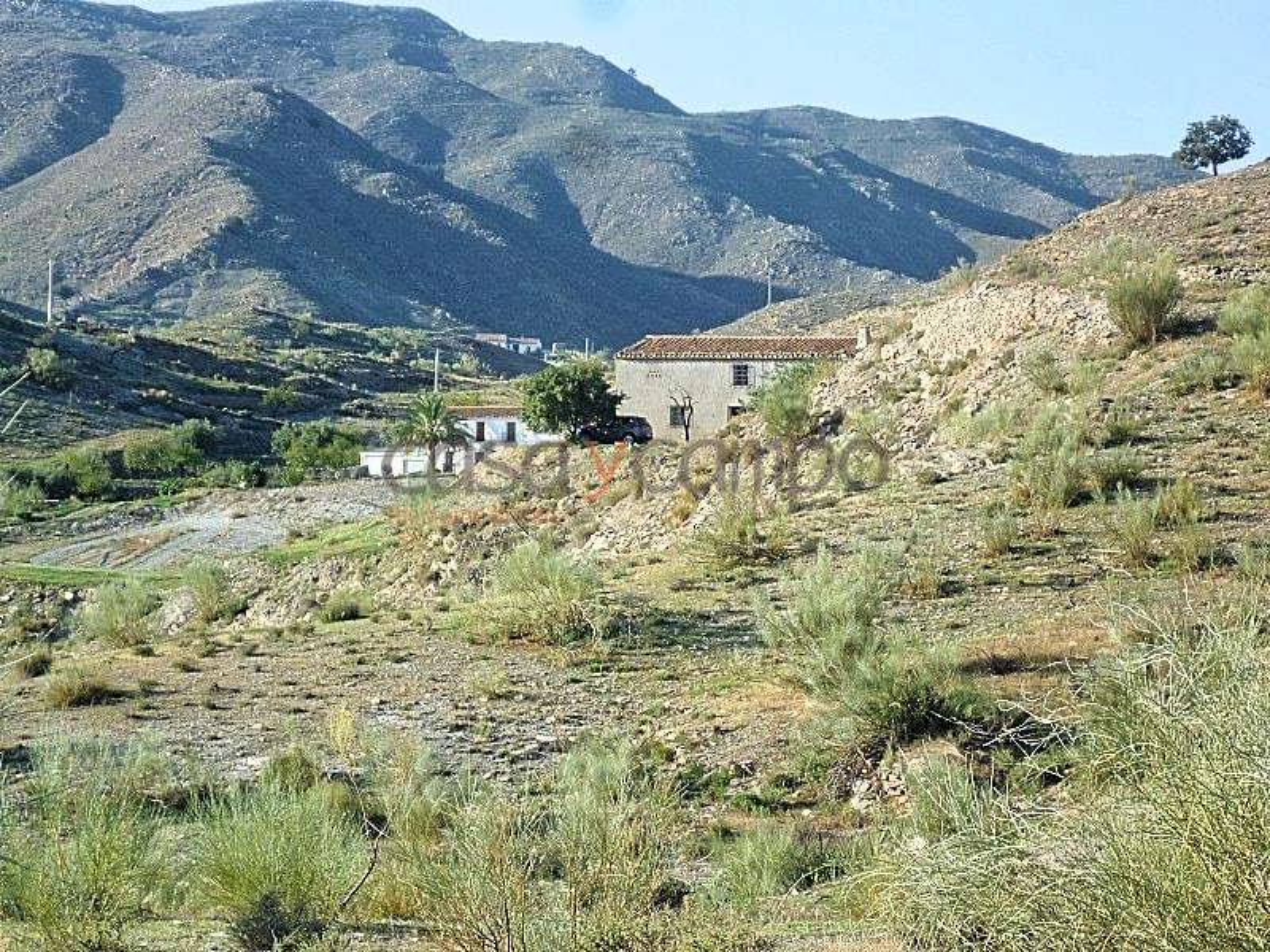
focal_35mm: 108
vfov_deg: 13.7
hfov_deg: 18.2
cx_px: 635
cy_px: 476
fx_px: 3962
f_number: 5.9
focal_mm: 19.2
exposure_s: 1/200
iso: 80
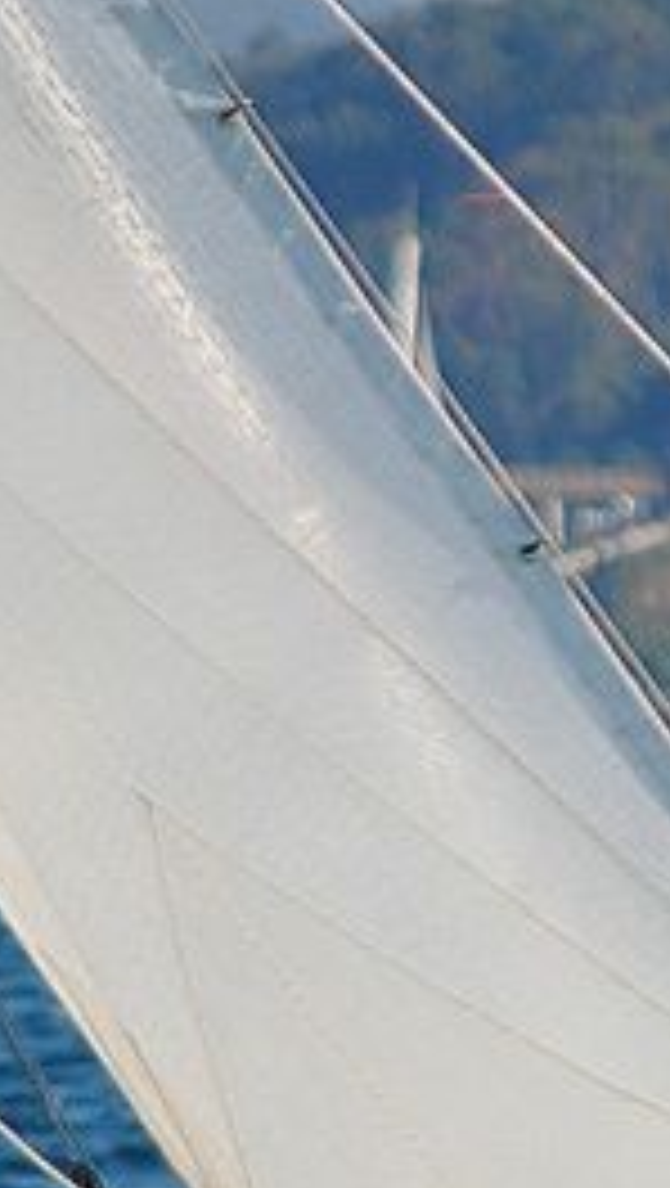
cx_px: 634
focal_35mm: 954
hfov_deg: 1.3
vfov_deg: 2.3
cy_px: 898
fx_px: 30054
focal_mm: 200
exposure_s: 1/640
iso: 200
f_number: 5.6
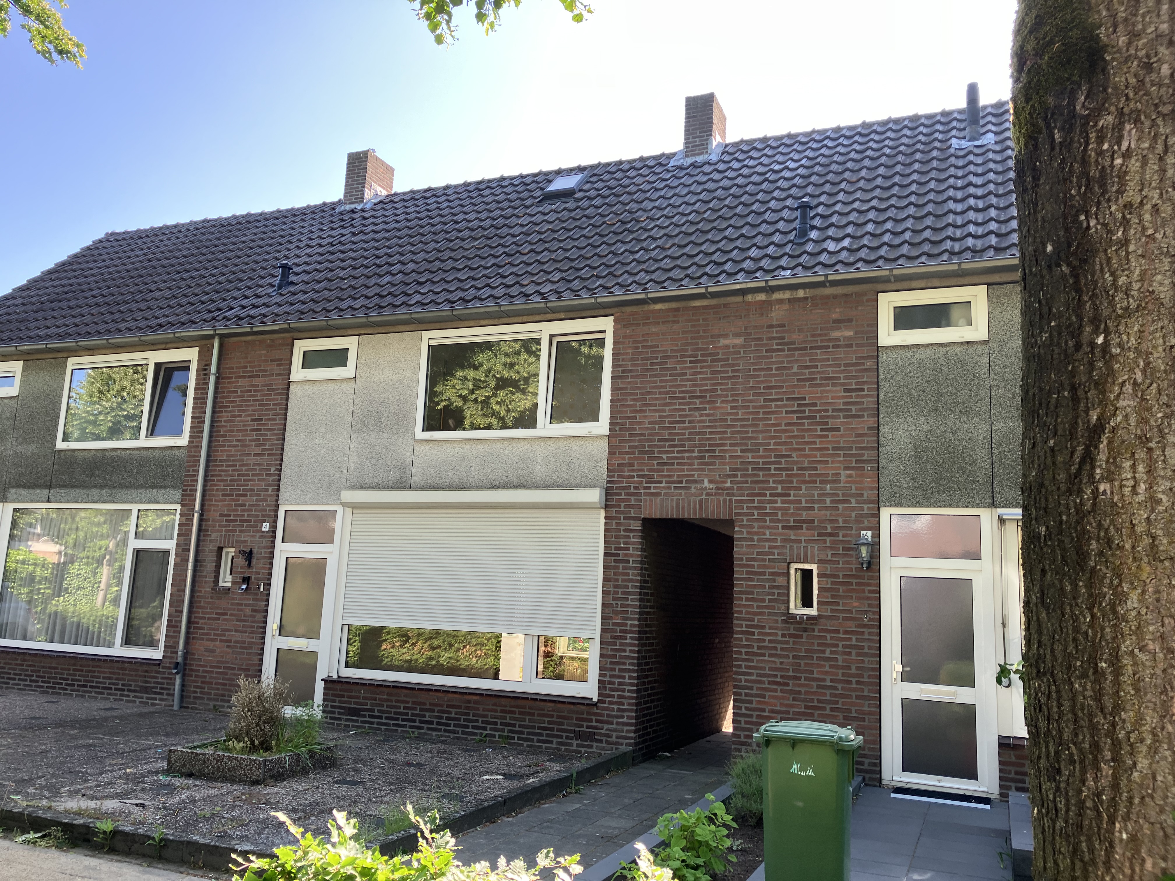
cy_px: 440
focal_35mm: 28
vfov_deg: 49.7
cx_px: 588
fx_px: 950
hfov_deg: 63.4
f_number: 1.8
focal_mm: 3.99
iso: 32
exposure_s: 1/196
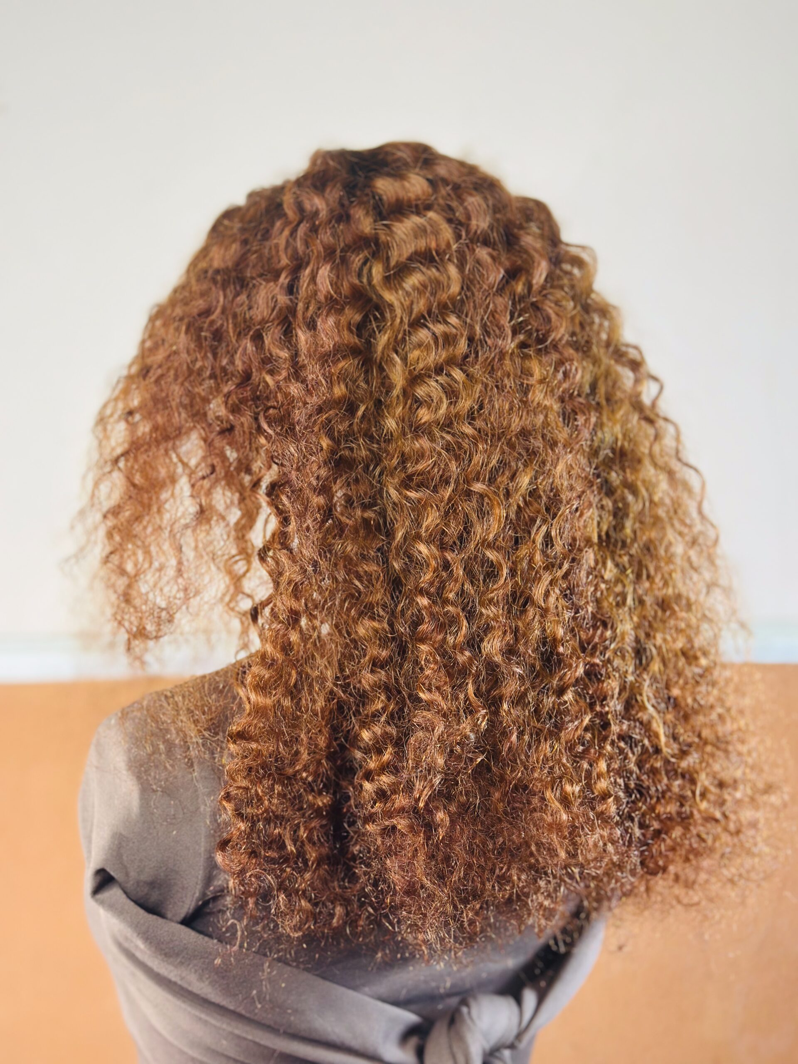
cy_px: 532
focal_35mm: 48
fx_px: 1475
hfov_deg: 30.3
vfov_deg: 39.7
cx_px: 399
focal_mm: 6.86
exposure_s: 1/50
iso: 64
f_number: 1.78
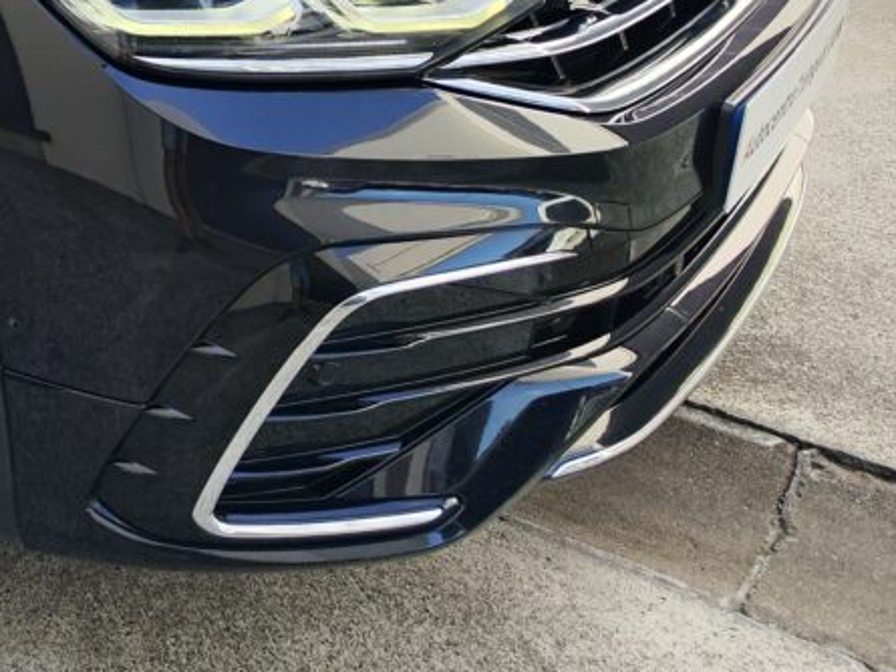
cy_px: -163
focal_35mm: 62
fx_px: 1605
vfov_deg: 21.7
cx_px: -246
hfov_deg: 26.7
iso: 50
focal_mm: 7.01
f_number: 1.69
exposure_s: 1/329
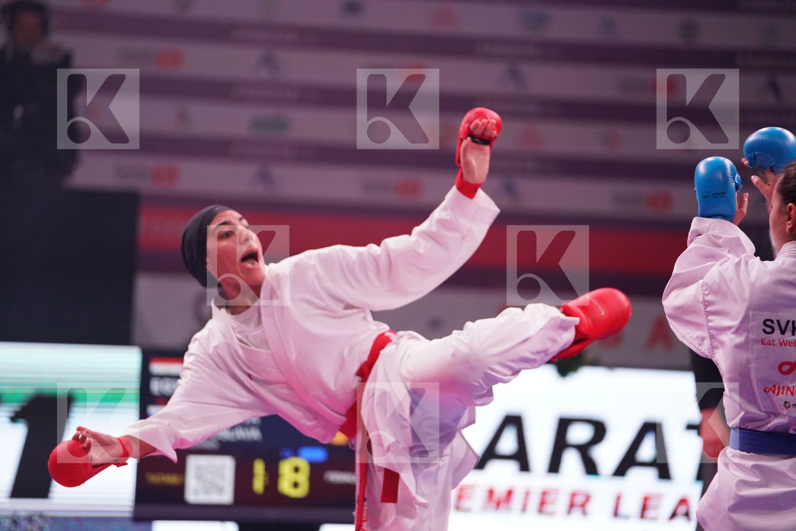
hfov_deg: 11.5
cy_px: 266
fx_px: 3935
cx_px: 398
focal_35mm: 178
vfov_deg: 7.7
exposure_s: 1/1000
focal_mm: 178
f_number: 2.8
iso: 4000
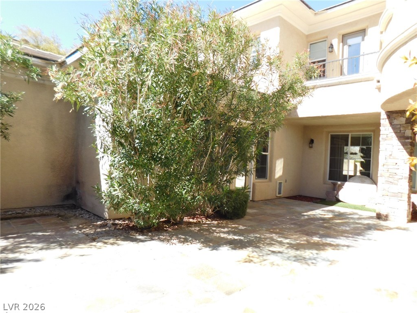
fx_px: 277
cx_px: 208
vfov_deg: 58.9
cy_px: 156
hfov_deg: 73.9
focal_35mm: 23
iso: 125
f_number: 3
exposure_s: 1/400
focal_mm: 4
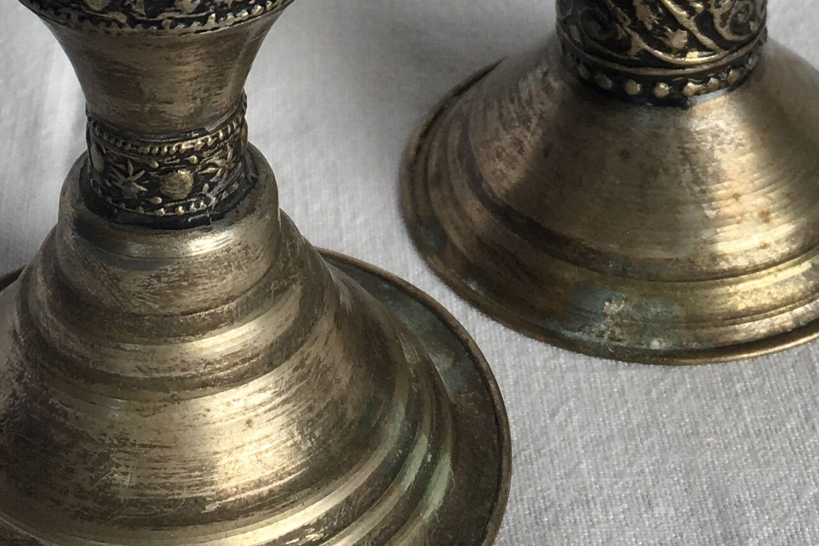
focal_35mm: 95
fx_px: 2161
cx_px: 353
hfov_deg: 21.4
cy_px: -403
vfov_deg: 13.1
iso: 25
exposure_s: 1/100
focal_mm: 4.15
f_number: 2.2
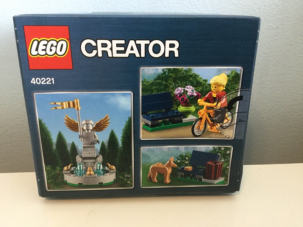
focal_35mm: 31
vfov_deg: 45.4
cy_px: 114
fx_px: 271
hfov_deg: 58.4
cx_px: 152
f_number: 2.4
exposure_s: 1/30
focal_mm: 3.3
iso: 125
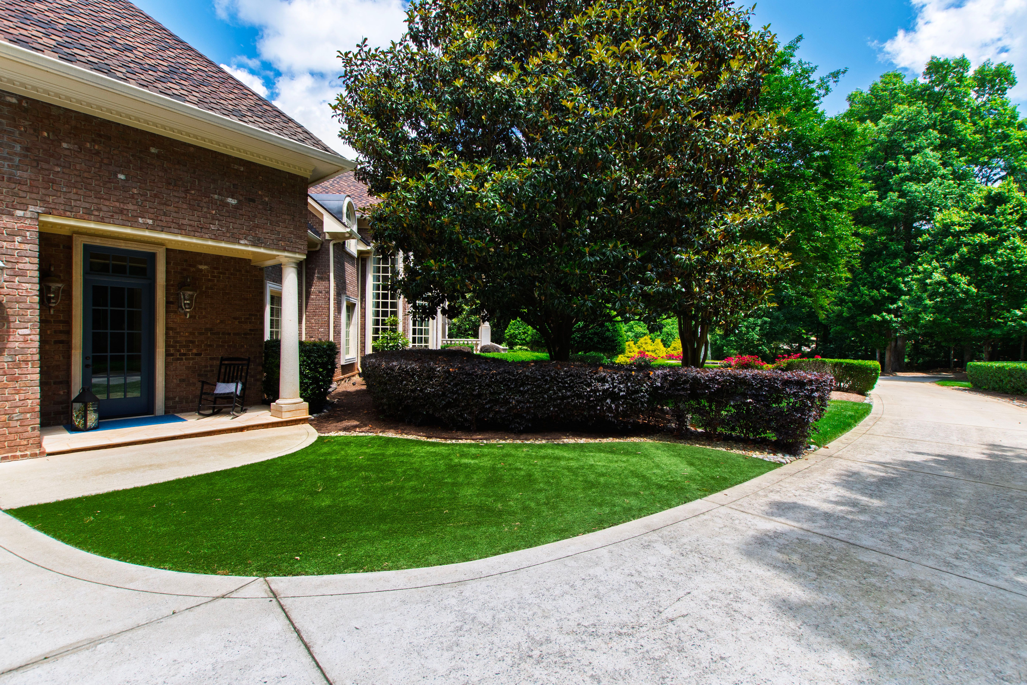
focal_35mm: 15
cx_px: 514
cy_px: 342
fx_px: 428
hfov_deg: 100.4
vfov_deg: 77.3
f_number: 8
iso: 100
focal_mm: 10
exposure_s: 1/200
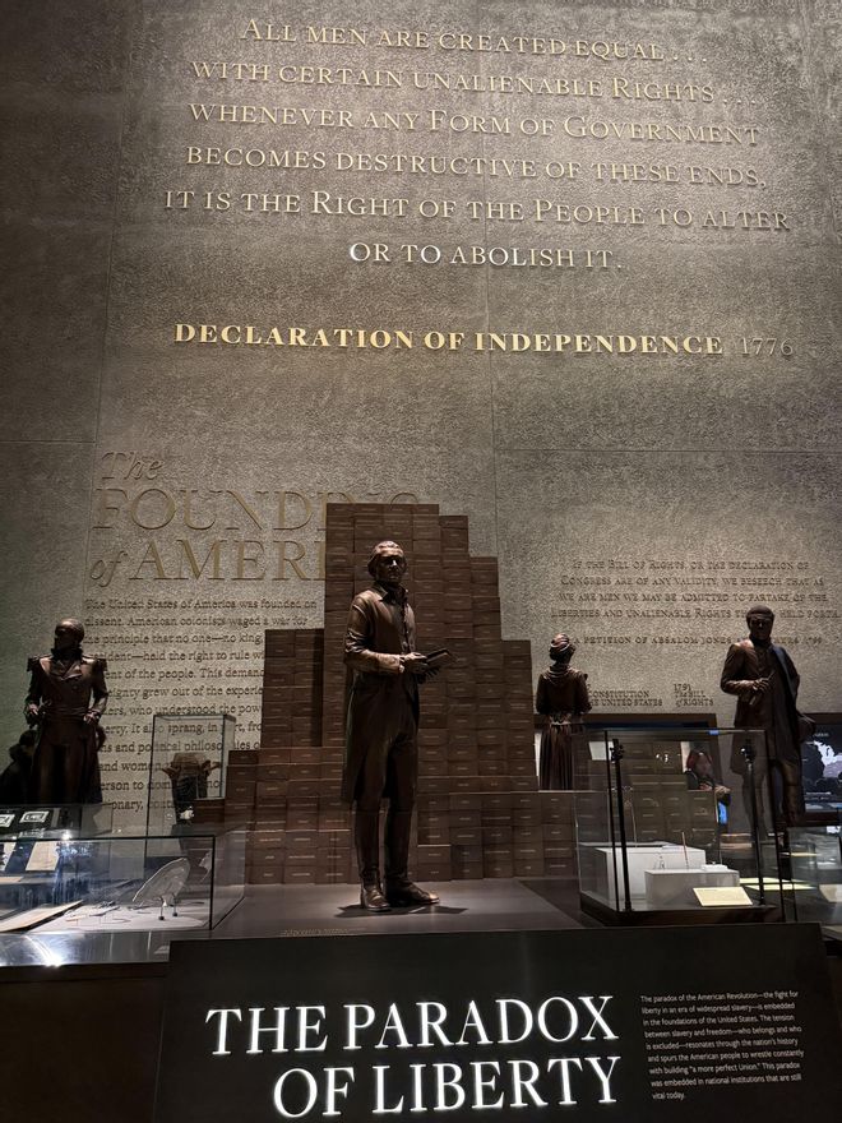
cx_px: 421
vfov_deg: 71.6
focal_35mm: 24
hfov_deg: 56.8
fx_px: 778
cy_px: 562
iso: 1000
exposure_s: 1/30
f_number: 1.78
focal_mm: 6.76
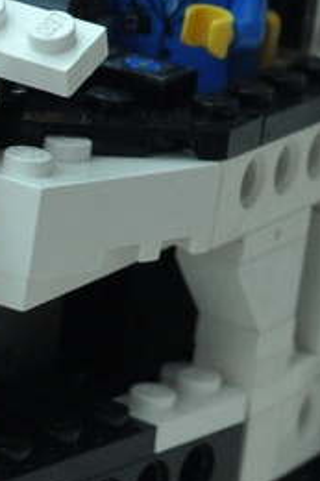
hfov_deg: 5.3
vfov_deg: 8.0
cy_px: 80
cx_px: 331
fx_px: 3450
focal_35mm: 258
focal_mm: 35
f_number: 6.3
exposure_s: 1/30
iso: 720
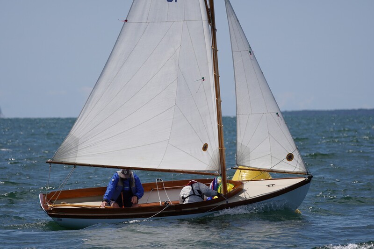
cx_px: 187
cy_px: 124
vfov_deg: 4.1
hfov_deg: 6.2
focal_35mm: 332
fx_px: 3443
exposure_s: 1/1600
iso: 125
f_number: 5.6
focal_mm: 221
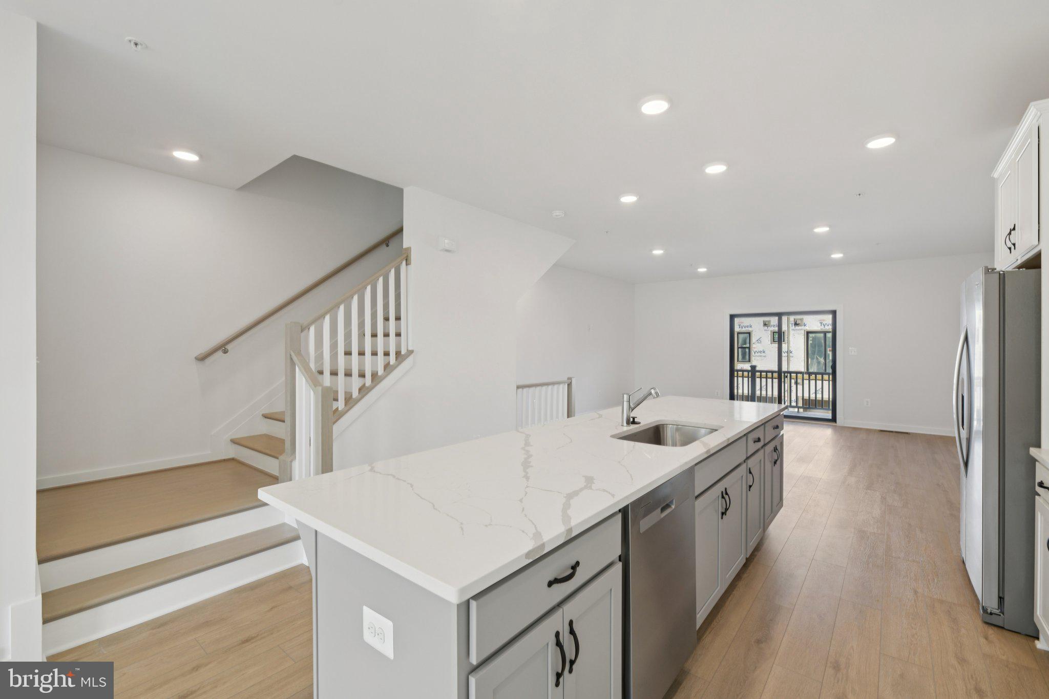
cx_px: 524
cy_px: 350
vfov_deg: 73.7
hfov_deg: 96.7
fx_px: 466
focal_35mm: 16
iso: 100
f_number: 8
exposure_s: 1/30
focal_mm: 16
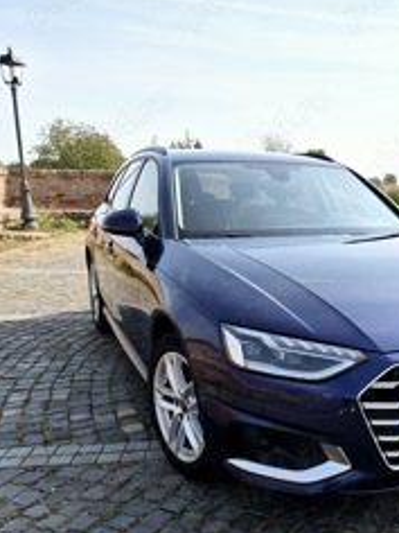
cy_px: 355
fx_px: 599
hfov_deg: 35.3
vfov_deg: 47.1
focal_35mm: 39
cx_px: 336
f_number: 1.8
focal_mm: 5.4
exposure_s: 1/2500
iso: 25
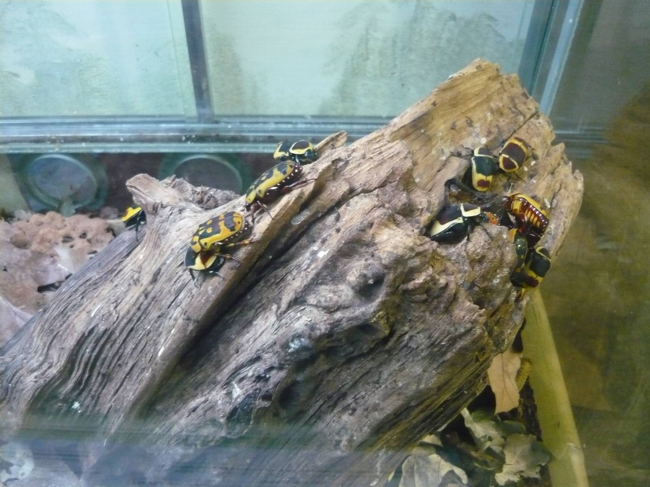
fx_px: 620
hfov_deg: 55.4
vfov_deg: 42.9
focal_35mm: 33
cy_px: 244
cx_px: 325
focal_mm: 5.5
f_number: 2.8
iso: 800
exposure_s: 1/20
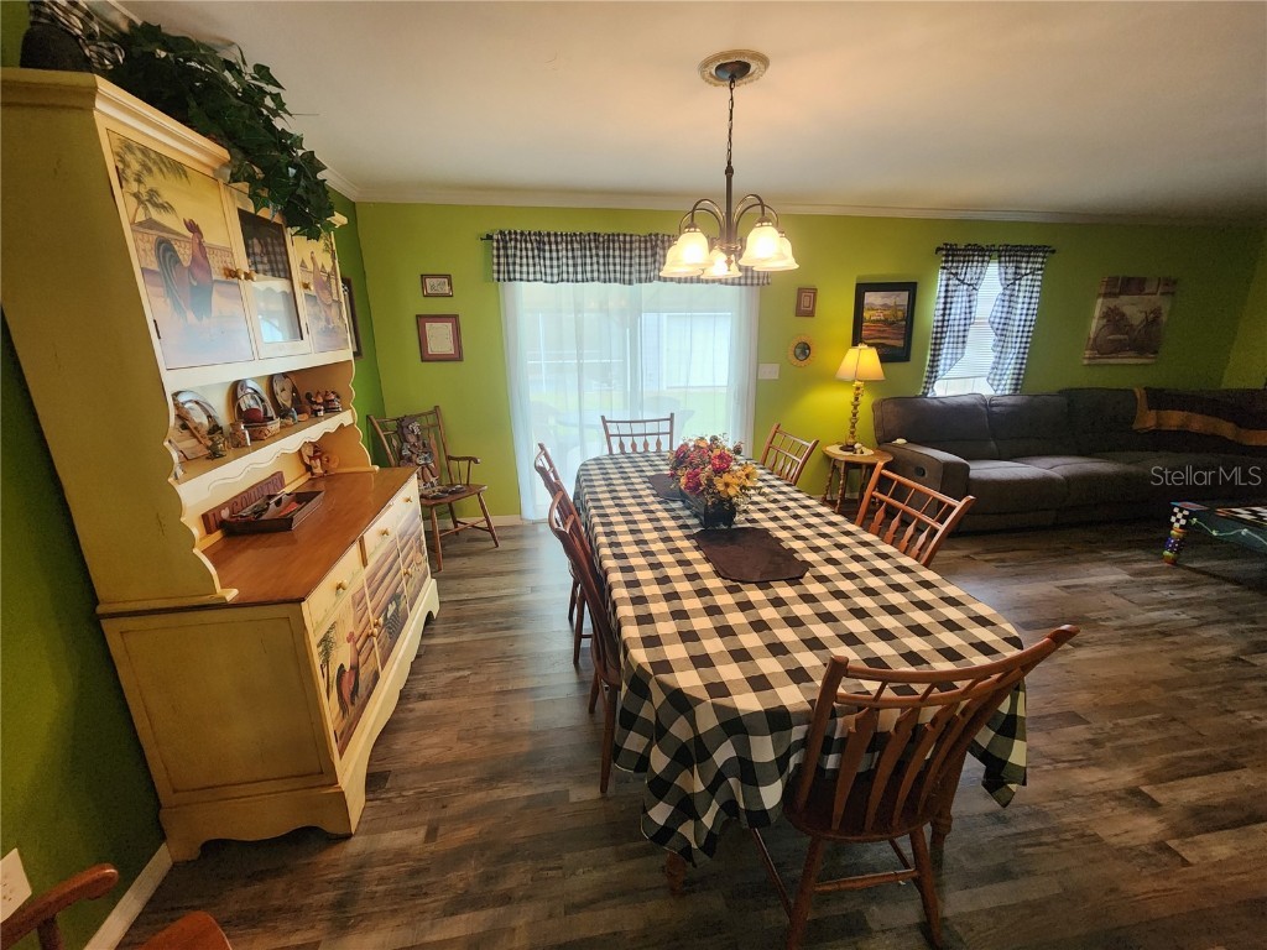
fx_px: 476
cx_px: 634
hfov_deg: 106.2
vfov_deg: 89.9
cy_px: 475
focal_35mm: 13
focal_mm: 2.2
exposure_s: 1/60
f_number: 2.2
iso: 320
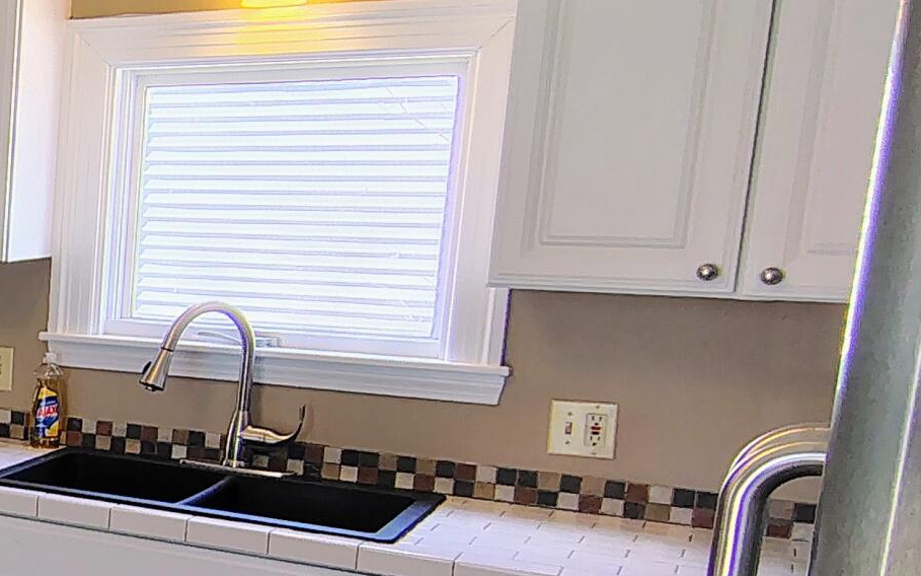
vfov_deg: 22.9
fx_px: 1406
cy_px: 426
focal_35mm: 56
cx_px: -405
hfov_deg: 27.3
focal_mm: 2.13
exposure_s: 1/60
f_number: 2.2
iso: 316
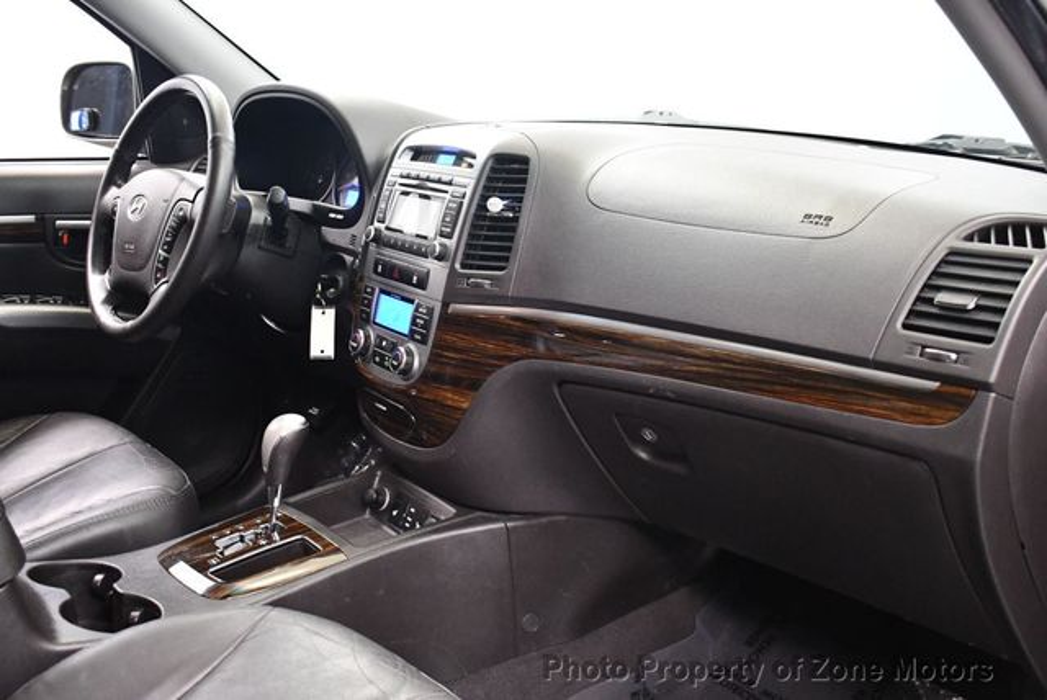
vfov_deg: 36.9
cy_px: 350
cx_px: 524
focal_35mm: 36
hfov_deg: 53.1
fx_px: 1048
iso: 4000
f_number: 3.5
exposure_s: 1/60
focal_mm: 18
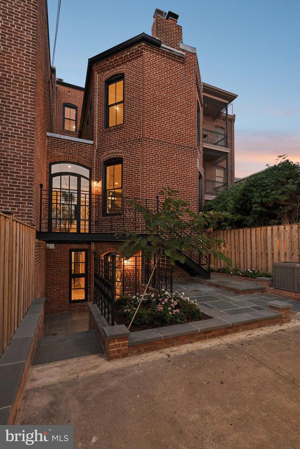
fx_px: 206
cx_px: 150
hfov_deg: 72.1
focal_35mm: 16
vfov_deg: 95.0
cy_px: 224
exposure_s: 1/125
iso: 1250
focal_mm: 16.5
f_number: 4
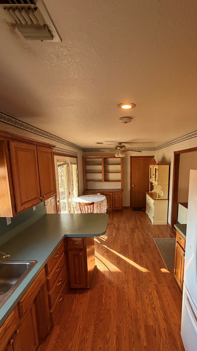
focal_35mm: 17
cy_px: 190
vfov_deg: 95.7
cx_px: 116
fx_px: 158
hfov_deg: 63.4
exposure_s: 1/60
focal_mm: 2.22
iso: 320
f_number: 2.2
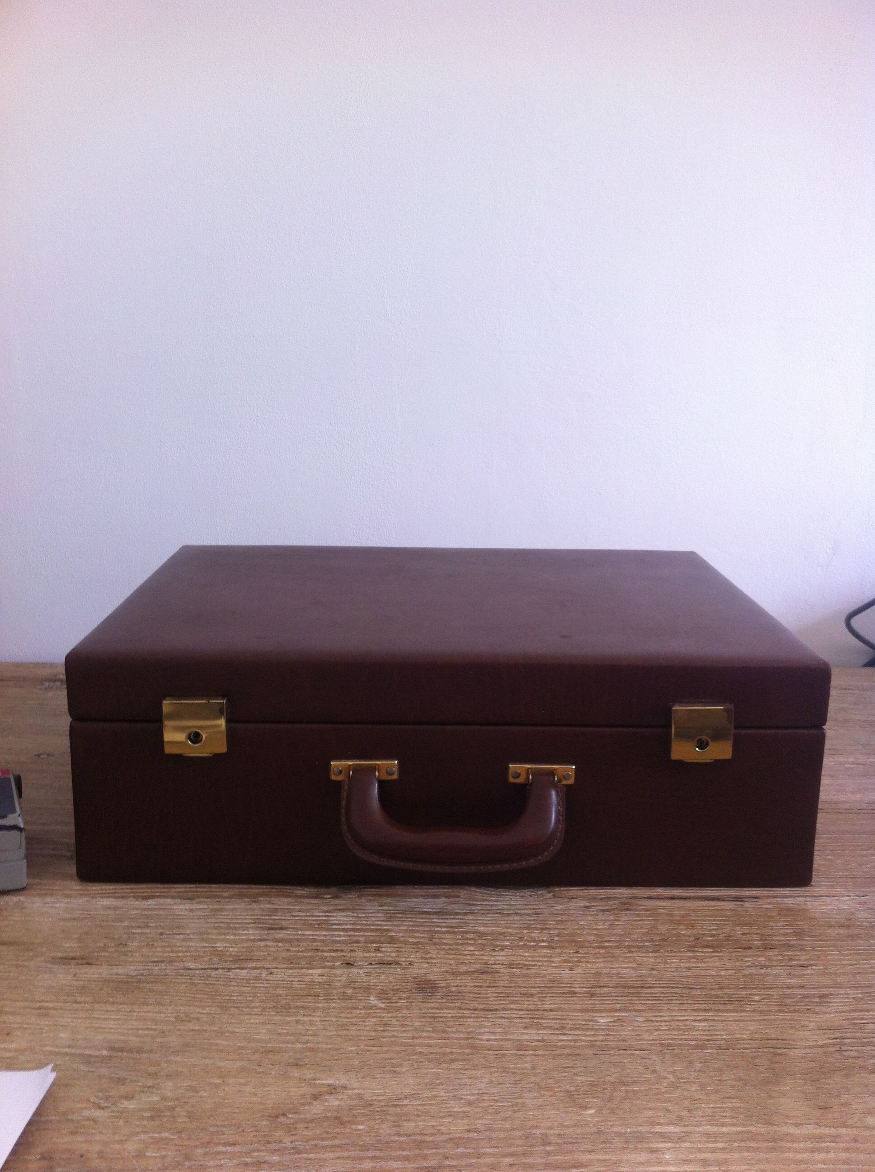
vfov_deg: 52.7
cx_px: 438
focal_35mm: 35
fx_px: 1183
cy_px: 586
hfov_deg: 40.6
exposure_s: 1/20
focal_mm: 3.85
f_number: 2.8
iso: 80
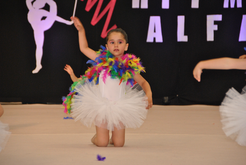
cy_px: 82
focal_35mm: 210
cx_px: 123
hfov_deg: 9.8
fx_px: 1437
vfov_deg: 6.6
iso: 800
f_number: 6
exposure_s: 1/160
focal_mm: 140
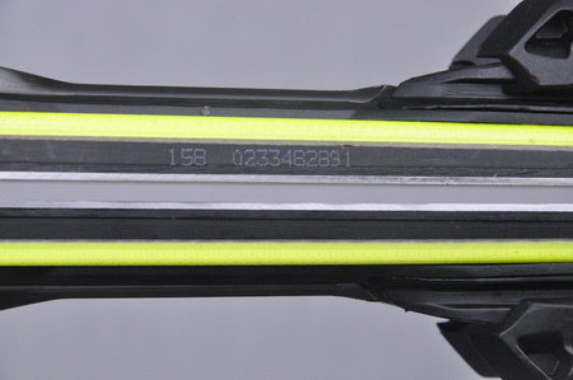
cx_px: 286
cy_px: 190
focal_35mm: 158
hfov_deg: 13.1
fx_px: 2504
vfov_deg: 8.7
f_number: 9.5
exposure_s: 1/125
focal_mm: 105
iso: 3200
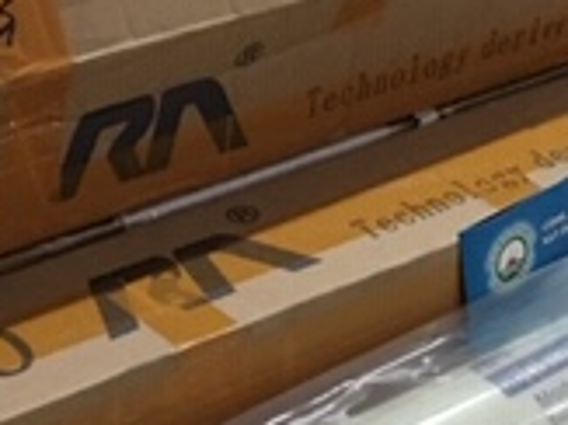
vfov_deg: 12.9
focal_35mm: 114
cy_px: 314
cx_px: 254
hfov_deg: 17.3
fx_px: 1869
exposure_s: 1/10
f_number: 2.2
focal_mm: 4.15
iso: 80
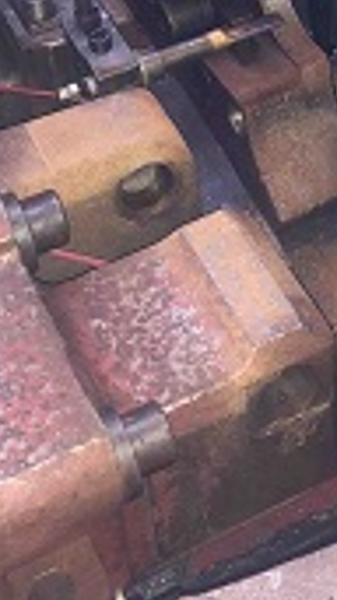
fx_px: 1416
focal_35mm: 89
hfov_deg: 13.4
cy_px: -133
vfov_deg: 22.0
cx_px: 311
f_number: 1.8
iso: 64
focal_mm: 4
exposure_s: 1/12
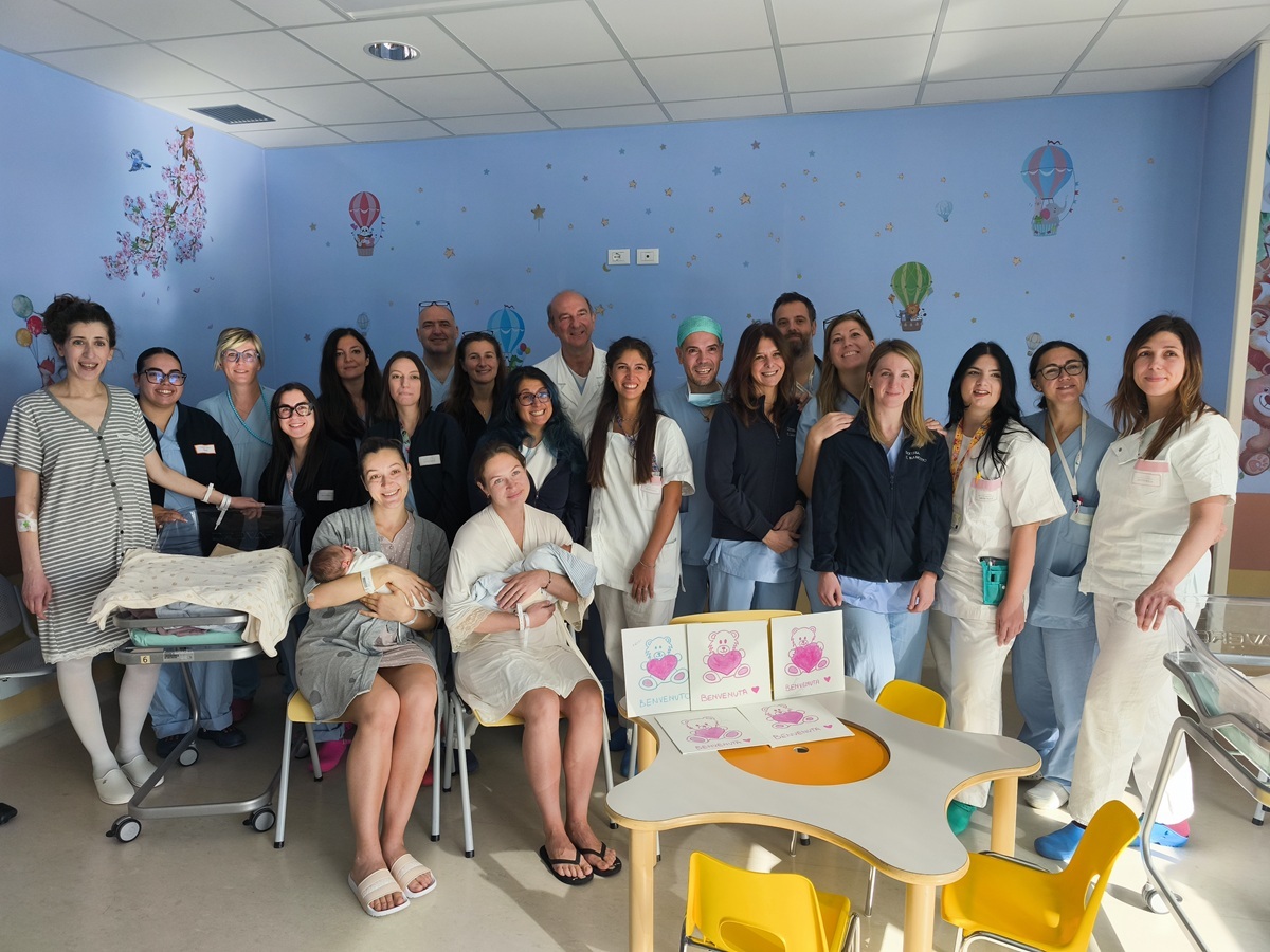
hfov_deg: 73.9
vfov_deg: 58.9
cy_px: 476
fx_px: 844
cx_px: 635
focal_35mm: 23
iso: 64
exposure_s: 1/511
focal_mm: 6.57
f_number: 1.6
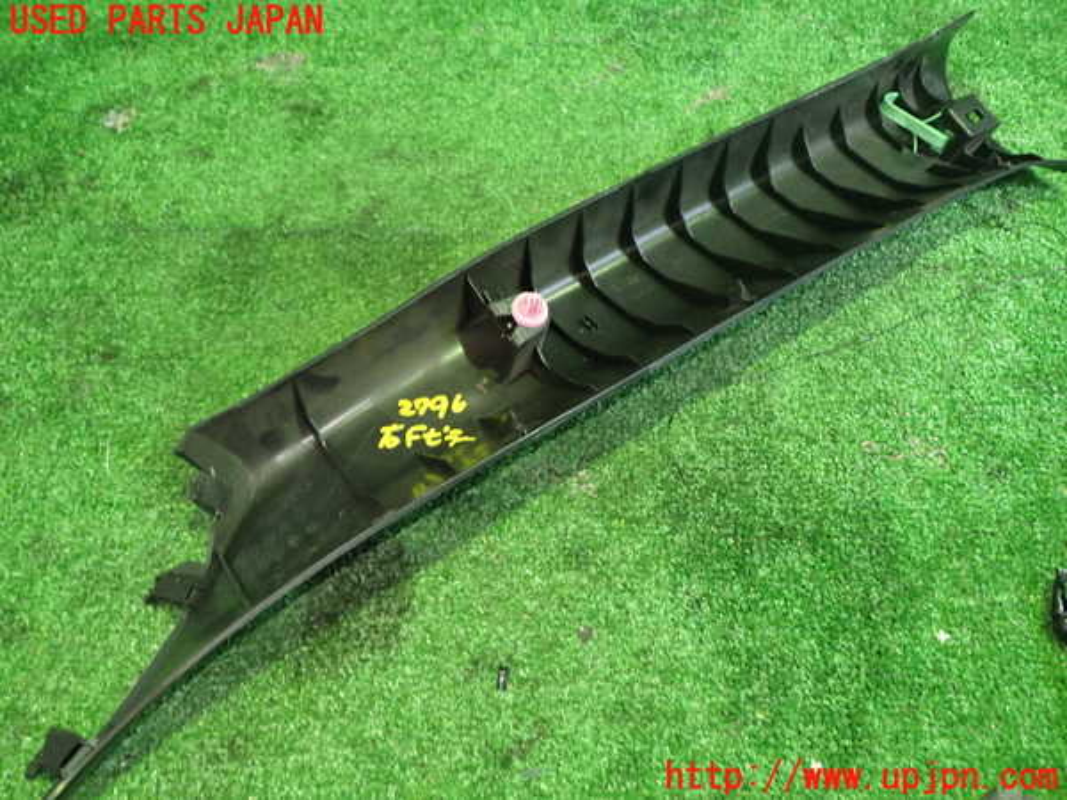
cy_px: 400
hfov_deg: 60.0
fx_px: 925
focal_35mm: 30
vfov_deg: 46.8
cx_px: 534
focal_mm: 5.4
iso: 800
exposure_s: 1/30
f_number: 2.3
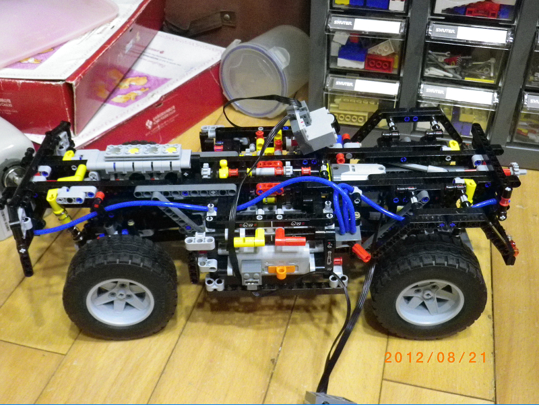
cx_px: 270
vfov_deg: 35.1
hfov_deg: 45.8
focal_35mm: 41
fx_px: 638
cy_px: 202
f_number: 3.9
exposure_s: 1/8
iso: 800
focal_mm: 7.3
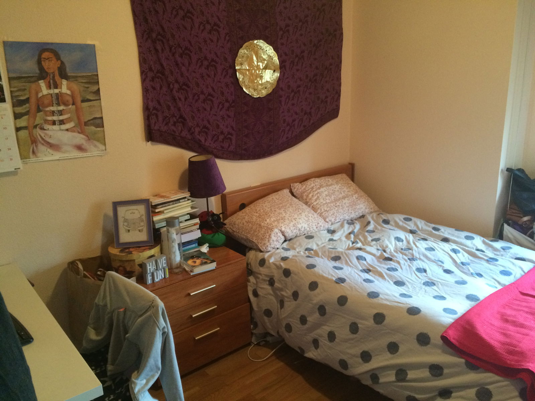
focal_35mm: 29
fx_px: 448
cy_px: 200
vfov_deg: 48.2
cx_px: 268
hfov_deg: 61.7
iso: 250
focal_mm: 4.15
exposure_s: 1/30
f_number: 2.2
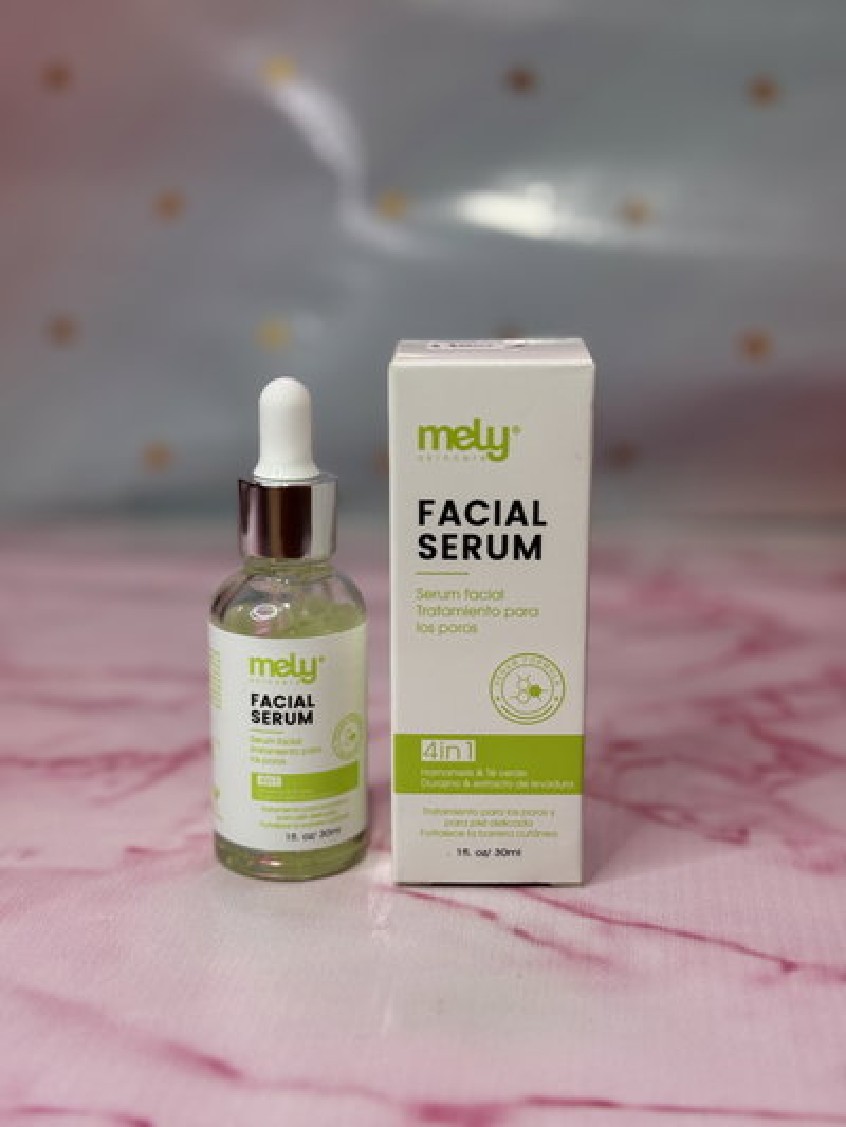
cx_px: 423
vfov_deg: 39.6
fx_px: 1564
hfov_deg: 30.3
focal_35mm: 48
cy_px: 564
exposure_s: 1/100
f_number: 1.78
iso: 64
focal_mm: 6.76
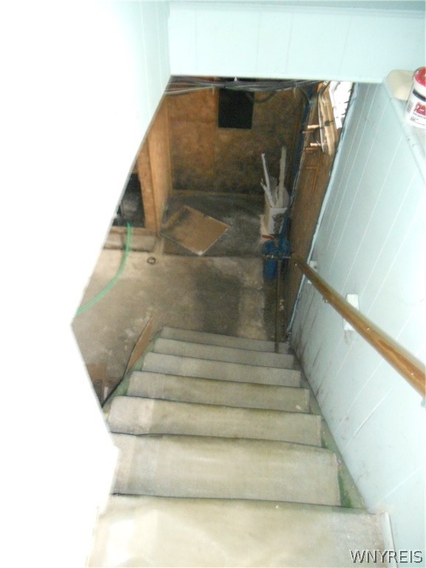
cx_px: 213
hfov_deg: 51.4
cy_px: 284
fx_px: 443
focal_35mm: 27
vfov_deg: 65.3
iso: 800
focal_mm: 4.9
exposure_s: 1/2.5
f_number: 3.2
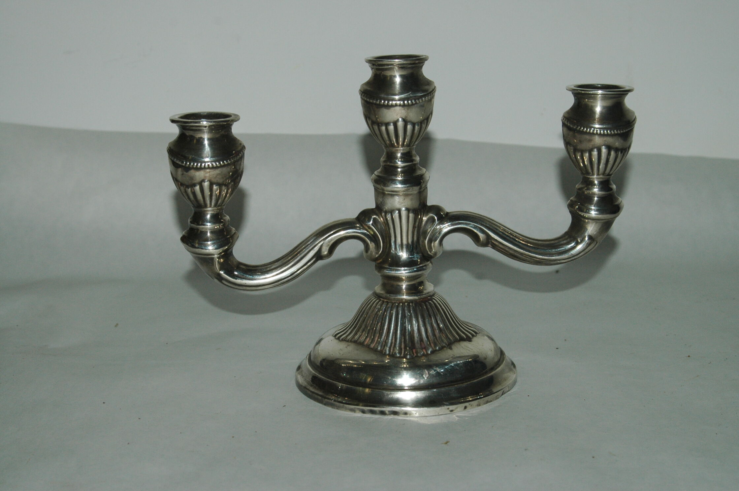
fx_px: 1230
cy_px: 246
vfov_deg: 22.6
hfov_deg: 33.4
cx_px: 370
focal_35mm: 60
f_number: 7.1
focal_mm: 40
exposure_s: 1/125
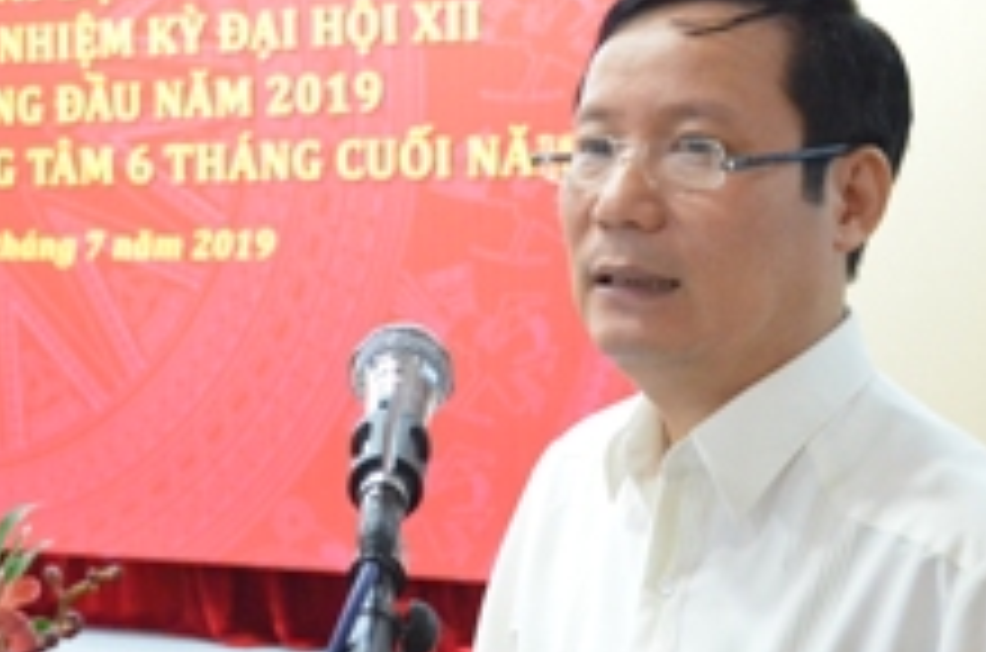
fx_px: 2323
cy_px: 299
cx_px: 137
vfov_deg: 16.0
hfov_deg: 23.5
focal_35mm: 85
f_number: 3.5
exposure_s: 1/80
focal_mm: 22
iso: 5000
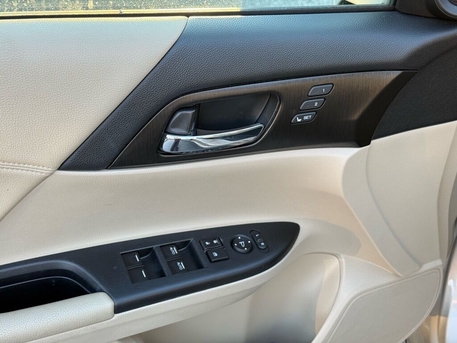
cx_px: 228
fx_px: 634
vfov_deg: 30.3
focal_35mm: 48
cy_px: 172
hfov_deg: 39.7
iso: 80
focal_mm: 6.76
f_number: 1.78
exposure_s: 1/121
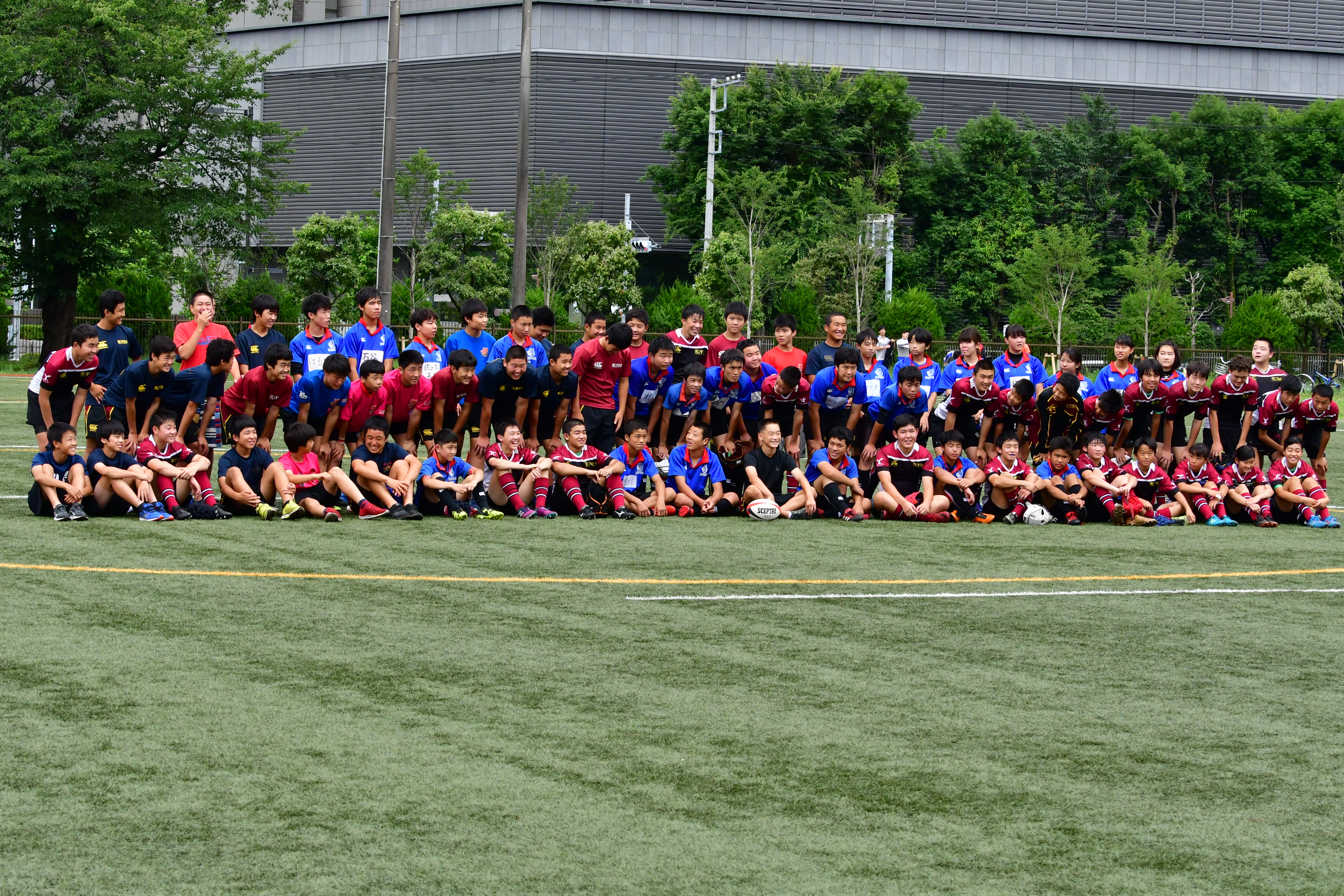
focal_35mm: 90
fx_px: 3360
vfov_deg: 15.2
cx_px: 672
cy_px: 448
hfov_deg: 22.6
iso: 640
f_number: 9
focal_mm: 60
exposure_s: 1/640
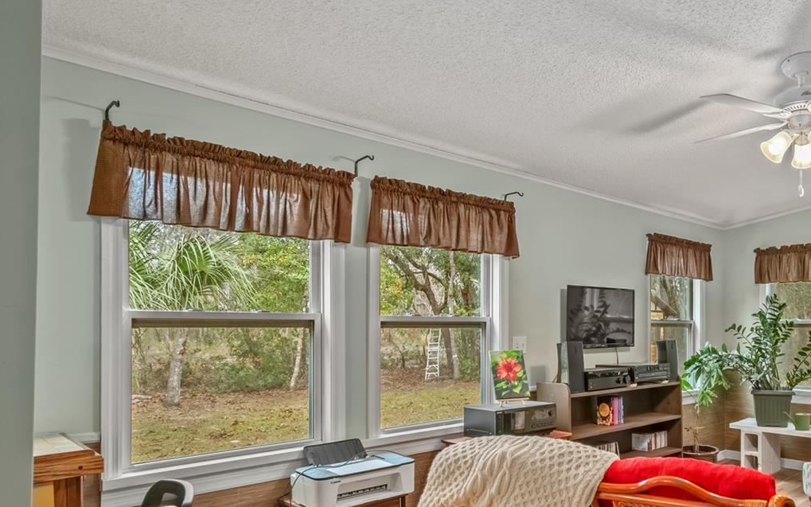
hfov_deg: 69.0
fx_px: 530
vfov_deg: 50.4
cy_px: 328
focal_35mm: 24
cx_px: 626
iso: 250
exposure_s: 1/1.25
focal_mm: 10
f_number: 9
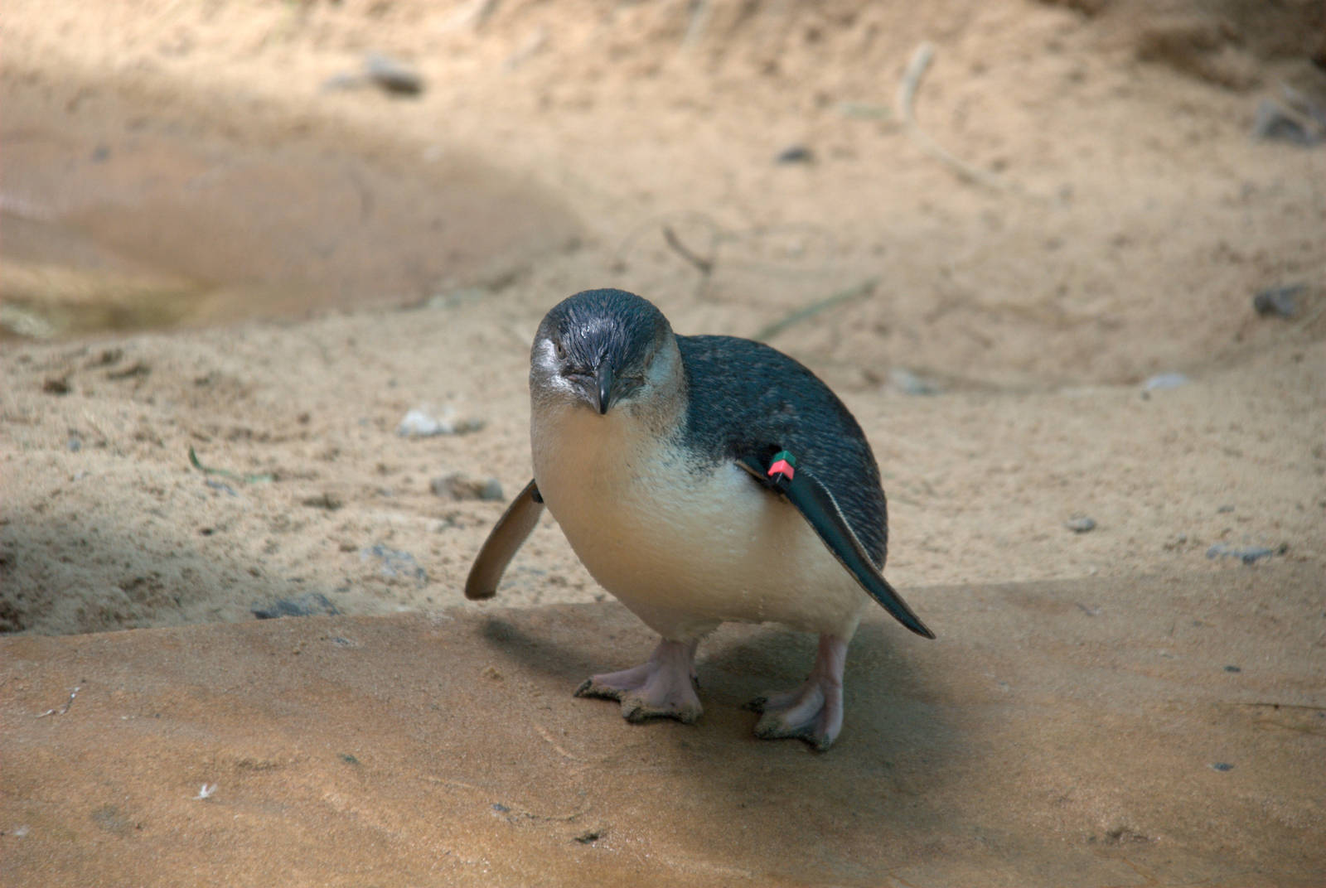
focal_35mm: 300
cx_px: 663
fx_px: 11066
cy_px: 444
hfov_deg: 6.9
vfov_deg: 4.6
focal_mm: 200
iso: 500
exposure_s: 1/500
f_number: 6.3
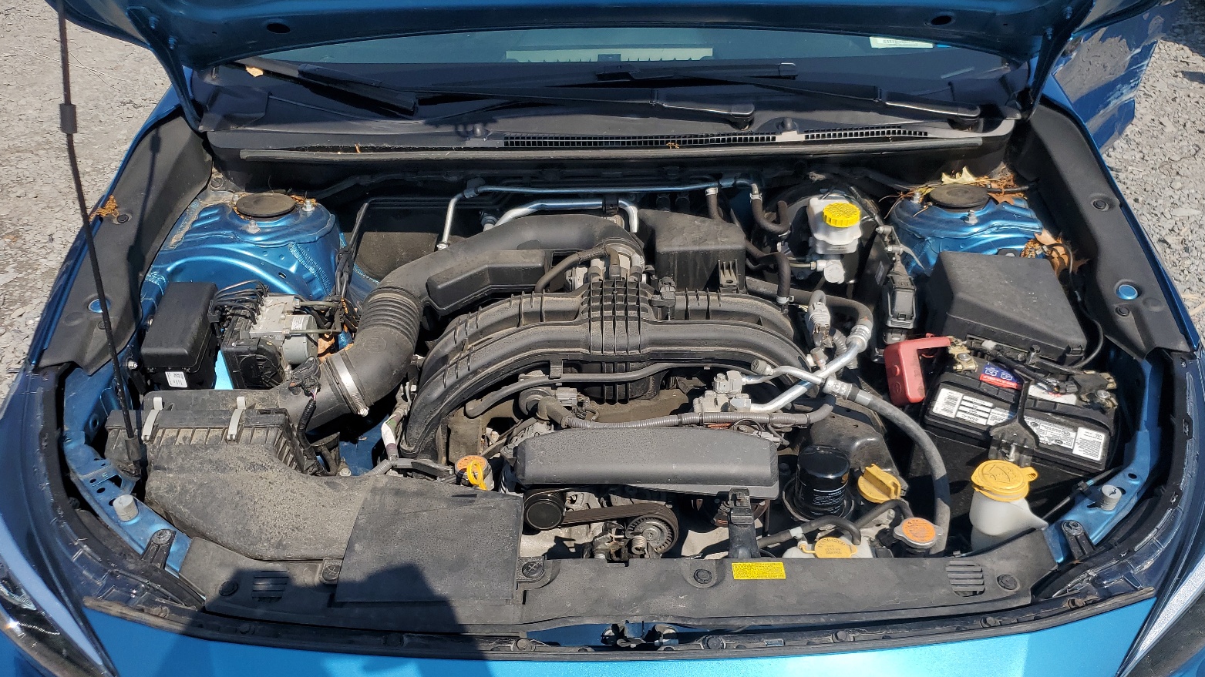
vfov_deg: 40.2
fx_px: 927
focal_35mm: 29
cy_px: 364
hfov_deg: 66.1
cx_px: 611
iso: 50
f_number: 1.5
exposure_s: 1/3333
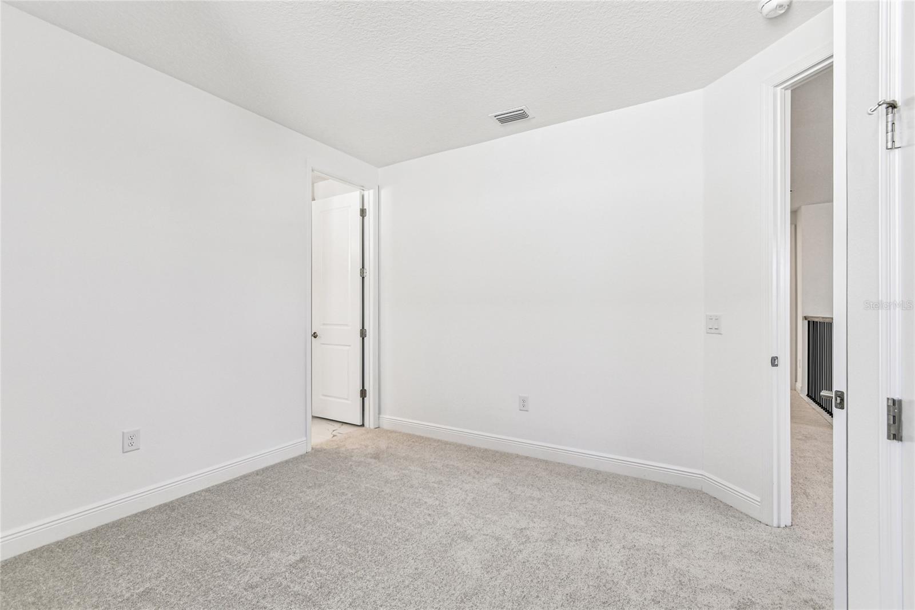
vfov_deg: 77.3
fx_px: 381
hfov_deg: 100.4
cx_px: 458
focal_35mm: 15
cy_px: 305
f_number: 7.1
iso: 100
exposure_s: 1/50
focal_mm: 10
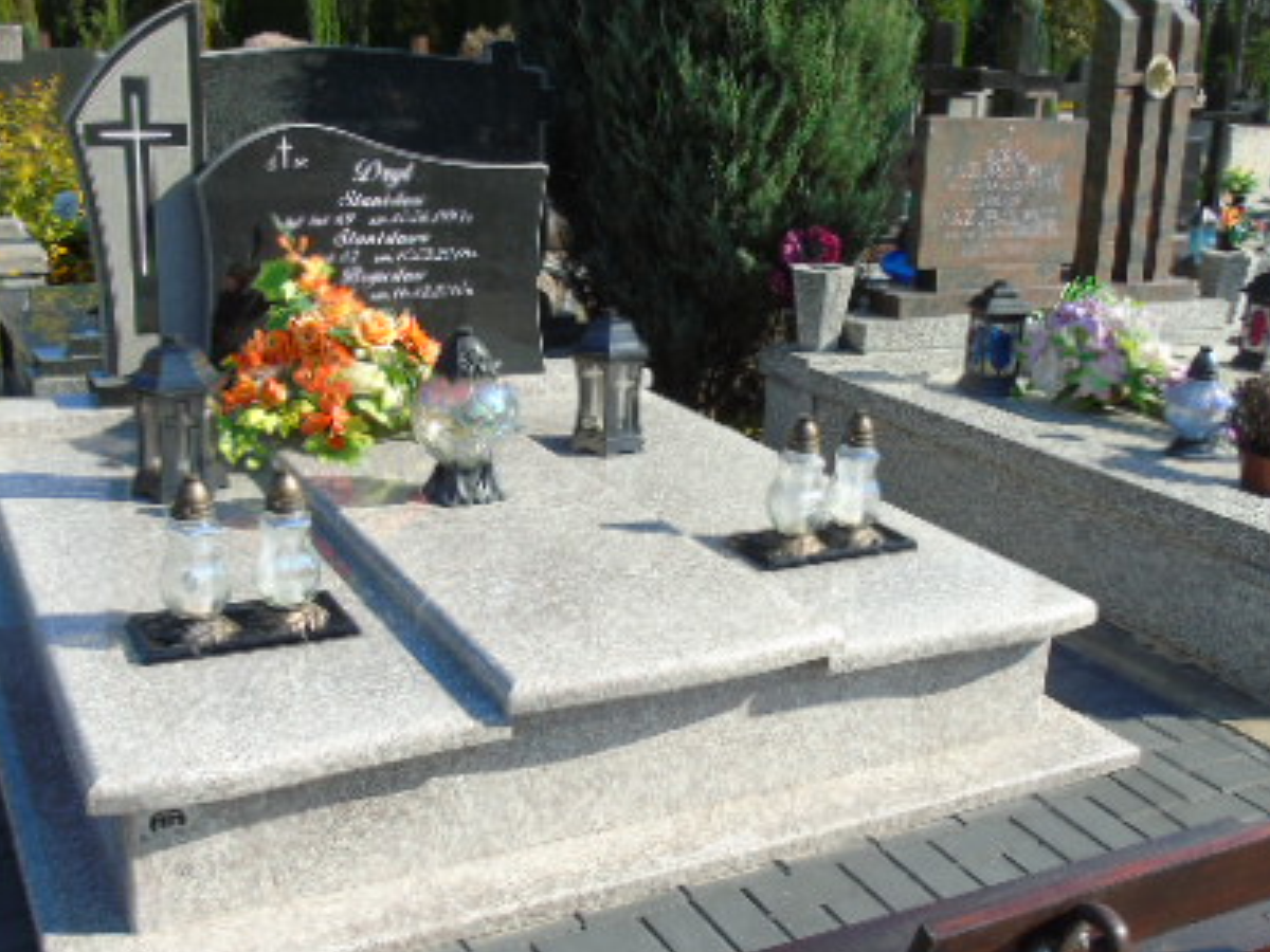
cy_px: 505
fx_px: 1468
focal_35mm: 40
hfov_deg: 46.8
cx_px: 657
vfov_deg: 35.9
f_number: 3.4
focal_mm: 4.4
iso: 80
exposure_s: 1/500
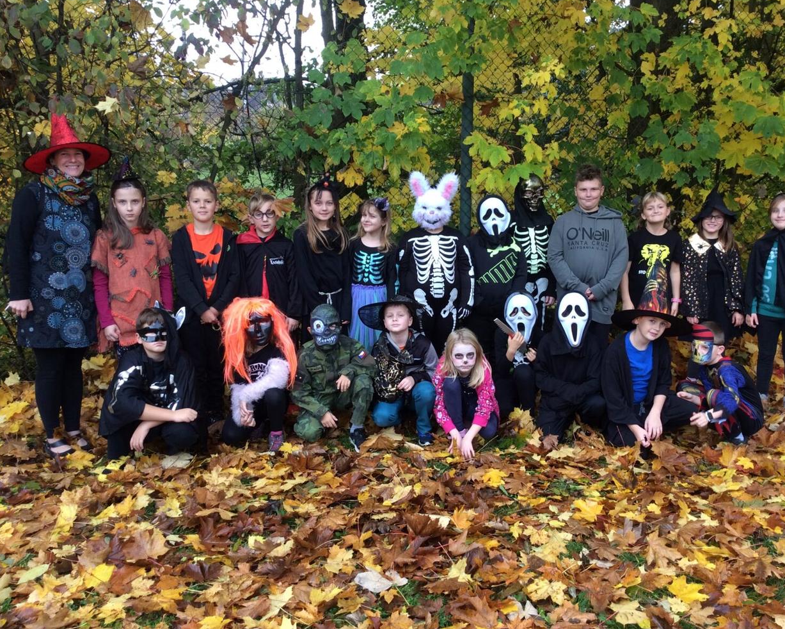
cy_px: 310
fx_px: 790
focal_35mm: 34
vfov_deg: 43.4
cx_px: 423
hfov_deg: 52.8
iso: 40
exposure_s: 1/100
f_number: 2.4
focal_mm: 3.3
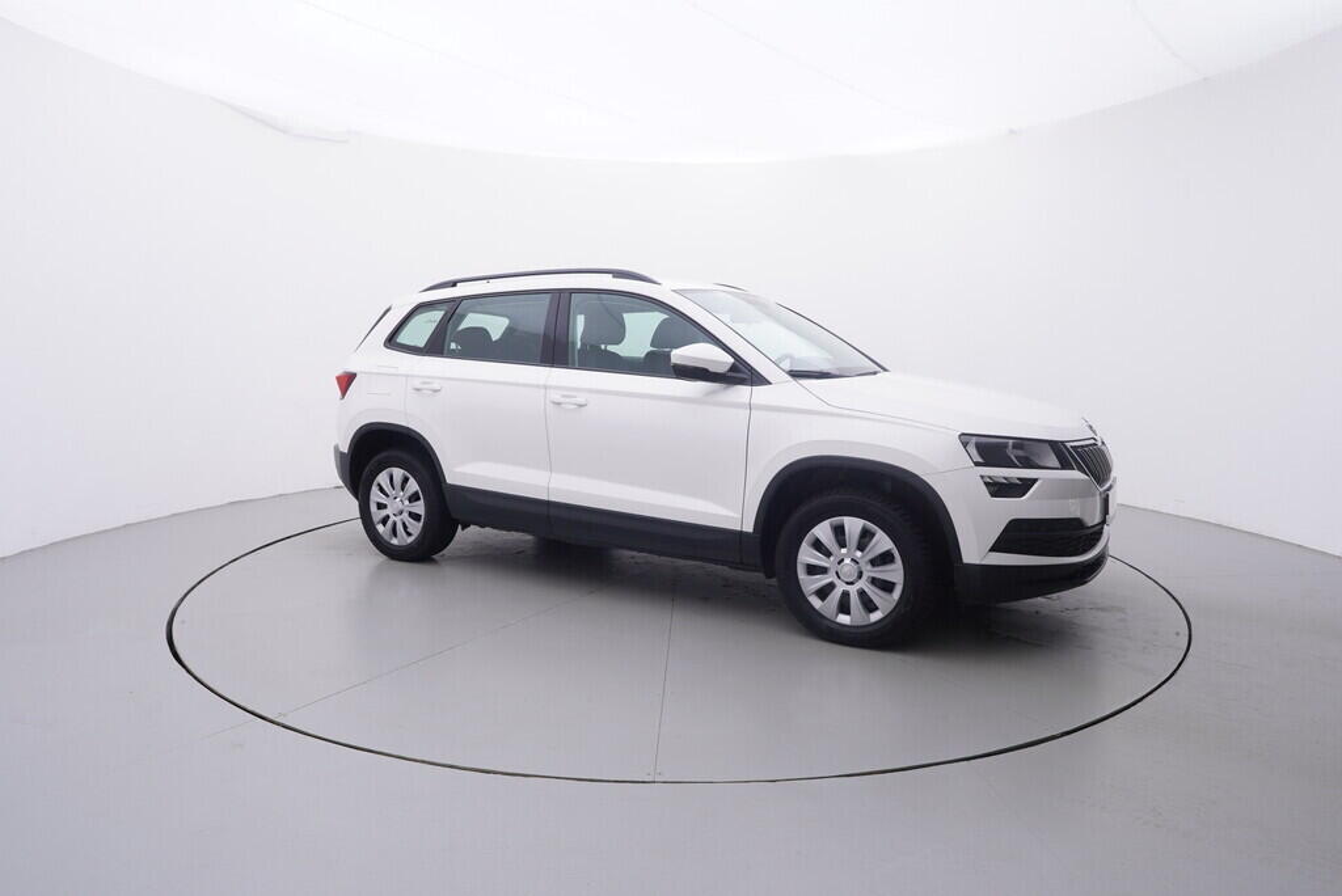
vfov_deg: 56.2
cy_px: 448
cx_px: 671
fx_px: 839
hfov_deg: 77.3
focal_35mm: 22
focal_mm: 15
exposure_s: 1/80
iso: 200
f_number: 5
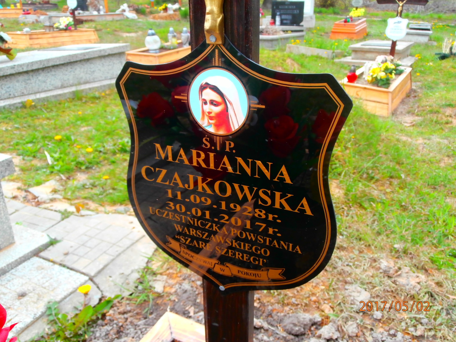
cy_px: 171
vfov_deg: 46.8
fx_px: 395
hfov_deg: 60.0
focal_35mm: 30
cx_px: 228
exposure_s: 1/60
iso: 160
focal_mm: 5.36
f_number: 3.5
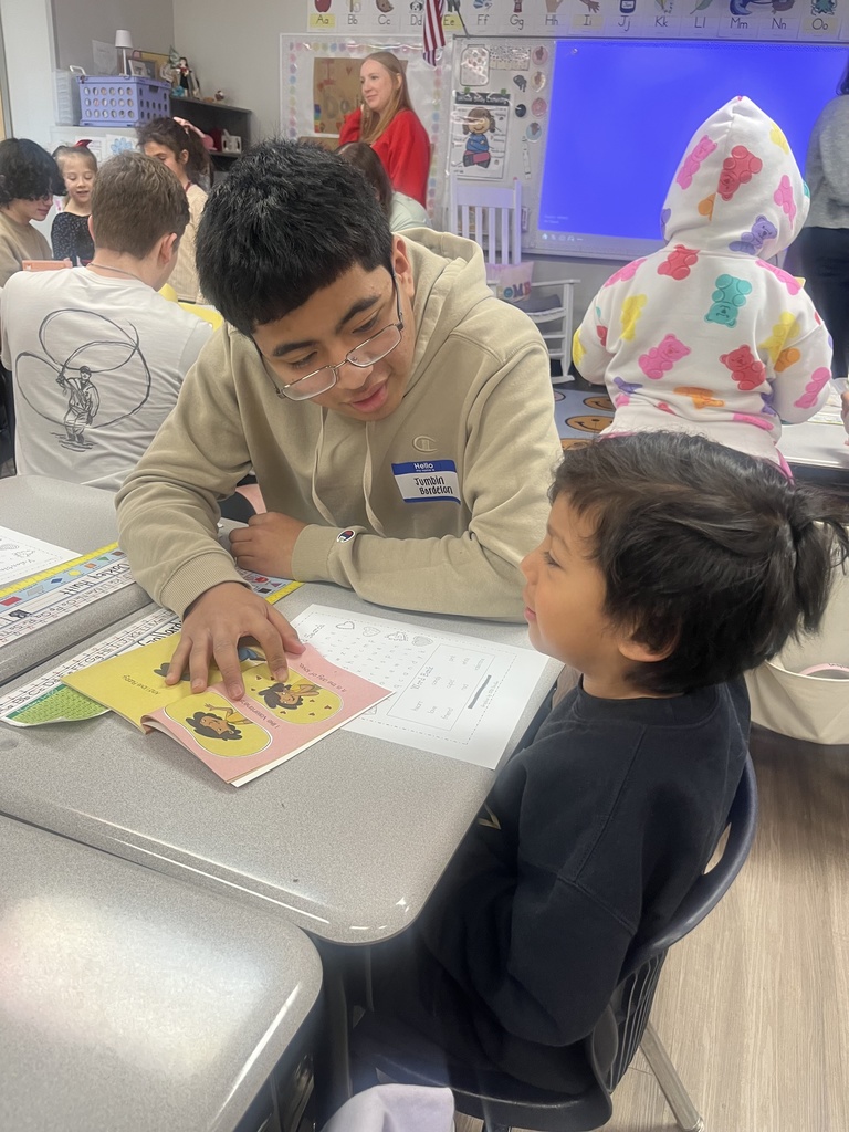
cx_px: 424
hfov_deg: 53.1
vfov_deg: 67.3
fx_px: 850
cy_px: 566
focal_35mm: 26
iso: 125
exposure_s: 1/60
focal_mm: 5.1
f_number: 1.6
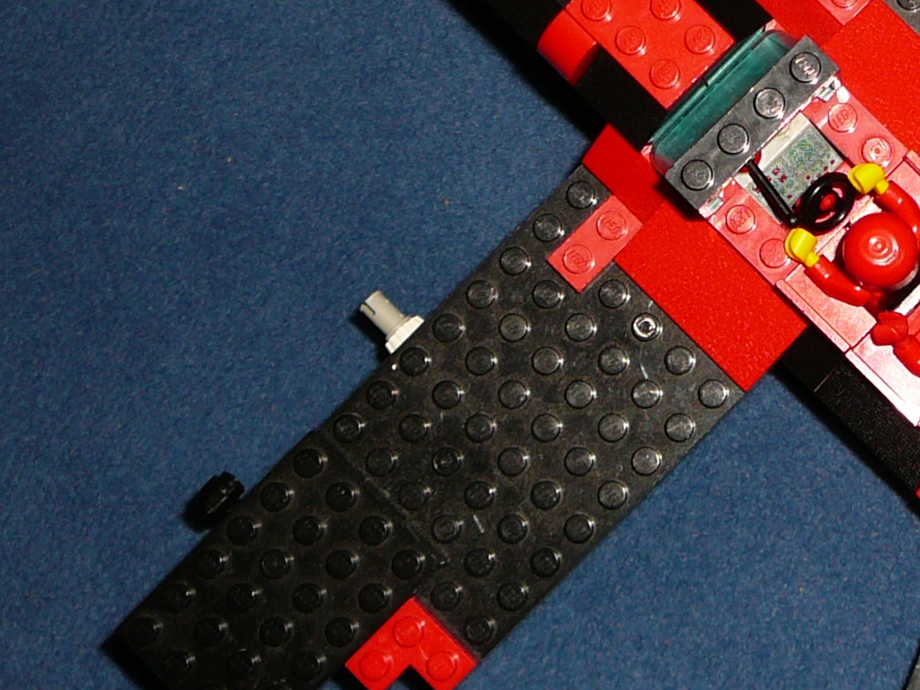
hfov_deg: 22.5
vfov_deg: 17.5
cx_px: 878
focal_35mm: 84
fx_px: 2232
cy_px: 190
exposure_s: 1/30
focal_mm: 5.2
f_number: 2.8
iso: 80
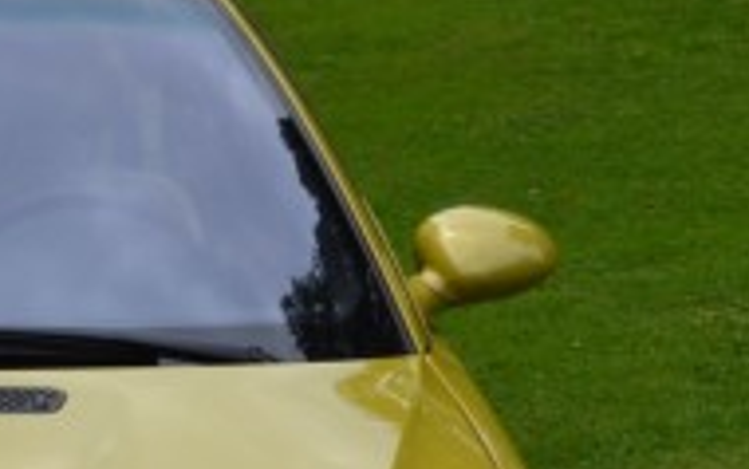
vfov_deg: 7.4
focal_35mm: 175
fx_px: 3575
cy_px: 715
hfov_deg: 11.7
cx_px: -138
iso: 125
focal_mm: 29
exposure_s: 1/250
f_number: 8
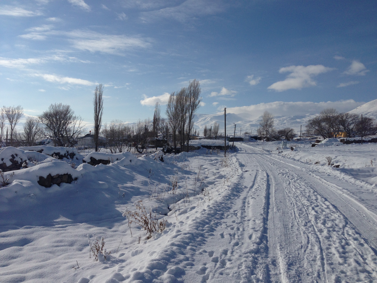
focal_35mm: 33
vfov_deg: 42.9
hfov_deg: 55.4
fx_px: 359
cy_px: 142
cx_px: 188
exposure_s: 1/5435
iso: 50
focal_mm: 4.13
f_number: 2.4
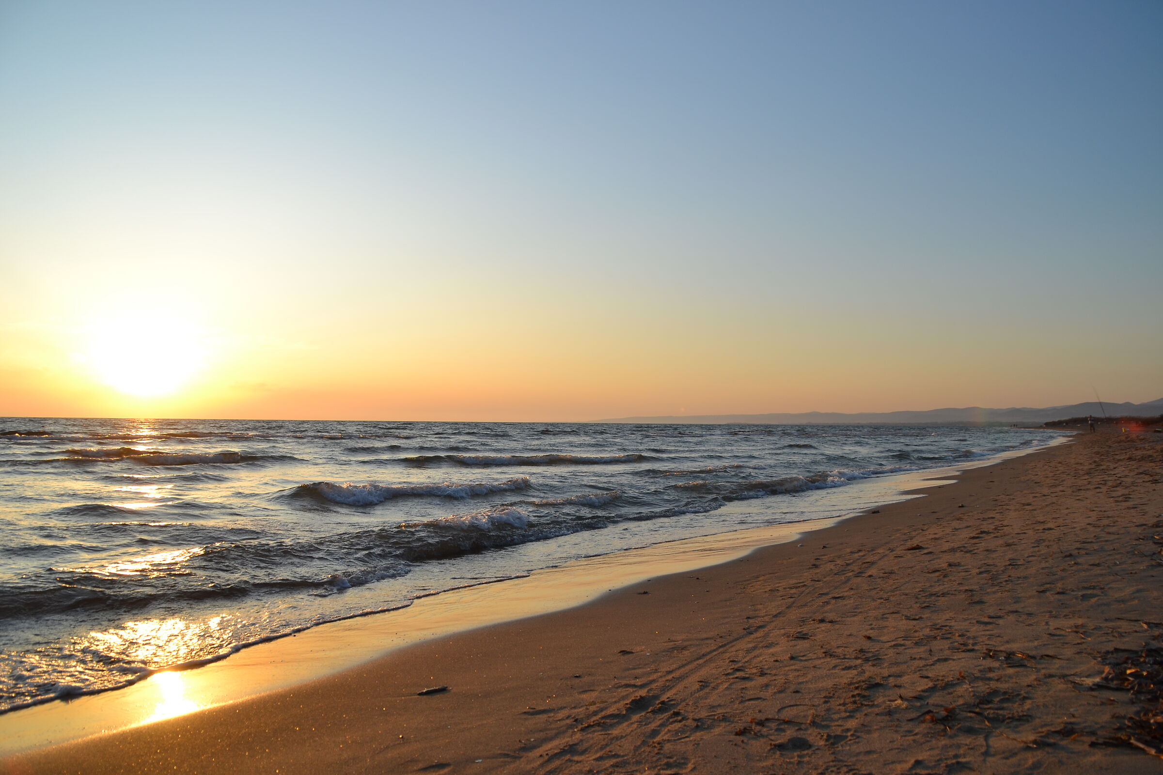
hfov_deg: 67.4
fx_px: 872
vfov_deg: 47.9
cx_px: 582
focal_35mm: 27
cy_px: 388
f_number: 8
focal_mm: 18
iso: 100
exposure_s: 1/250
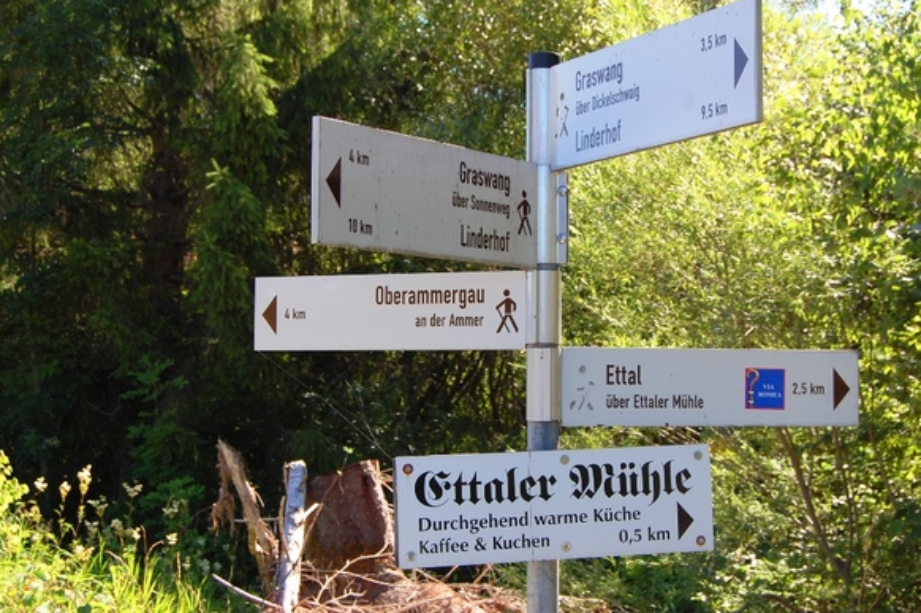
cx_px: 491
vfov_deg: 23.3
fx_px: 1483
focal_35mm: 58
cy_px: 280
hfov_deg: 34.5
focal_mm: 34
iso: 200
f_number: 6.3
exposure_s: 1/160
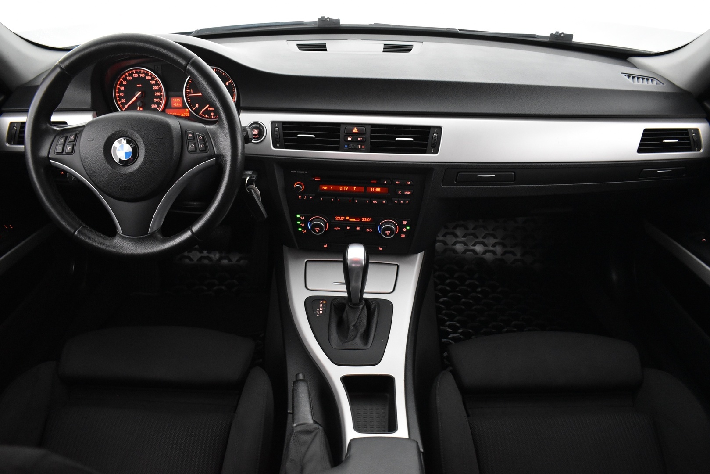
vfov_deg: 47.9
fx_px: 533
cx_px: 355
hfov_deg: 67.4
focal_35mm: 27
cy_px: 237
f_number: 3.5
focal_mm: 18
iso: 3200
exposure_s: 1/30
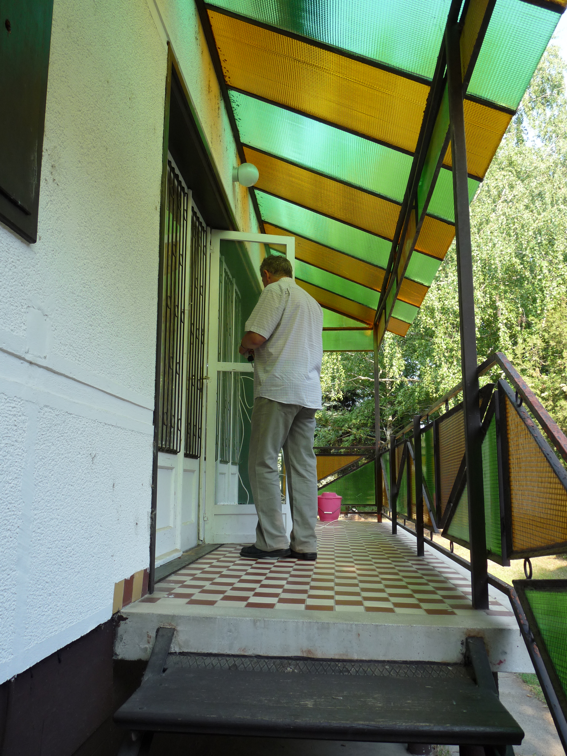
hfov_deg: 48.2
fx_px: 633
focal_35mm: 29
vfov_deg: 61.7
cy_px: 378
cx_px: 284
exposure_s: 1/125
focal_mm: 5.1
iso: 100
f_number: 3.2
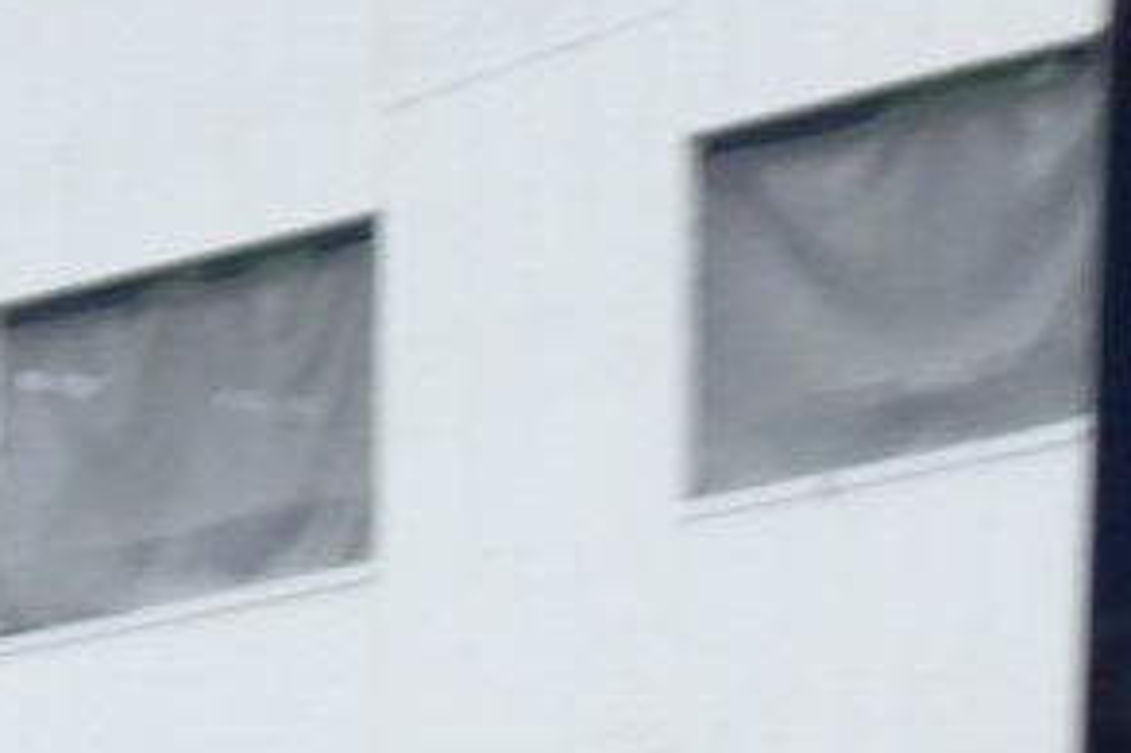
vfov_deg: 3.0
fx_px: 14286
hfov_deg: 4.5
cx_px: 760
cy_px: 1807
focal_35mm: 455
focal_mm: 18
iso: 160
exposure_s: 1/125
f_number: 4.9
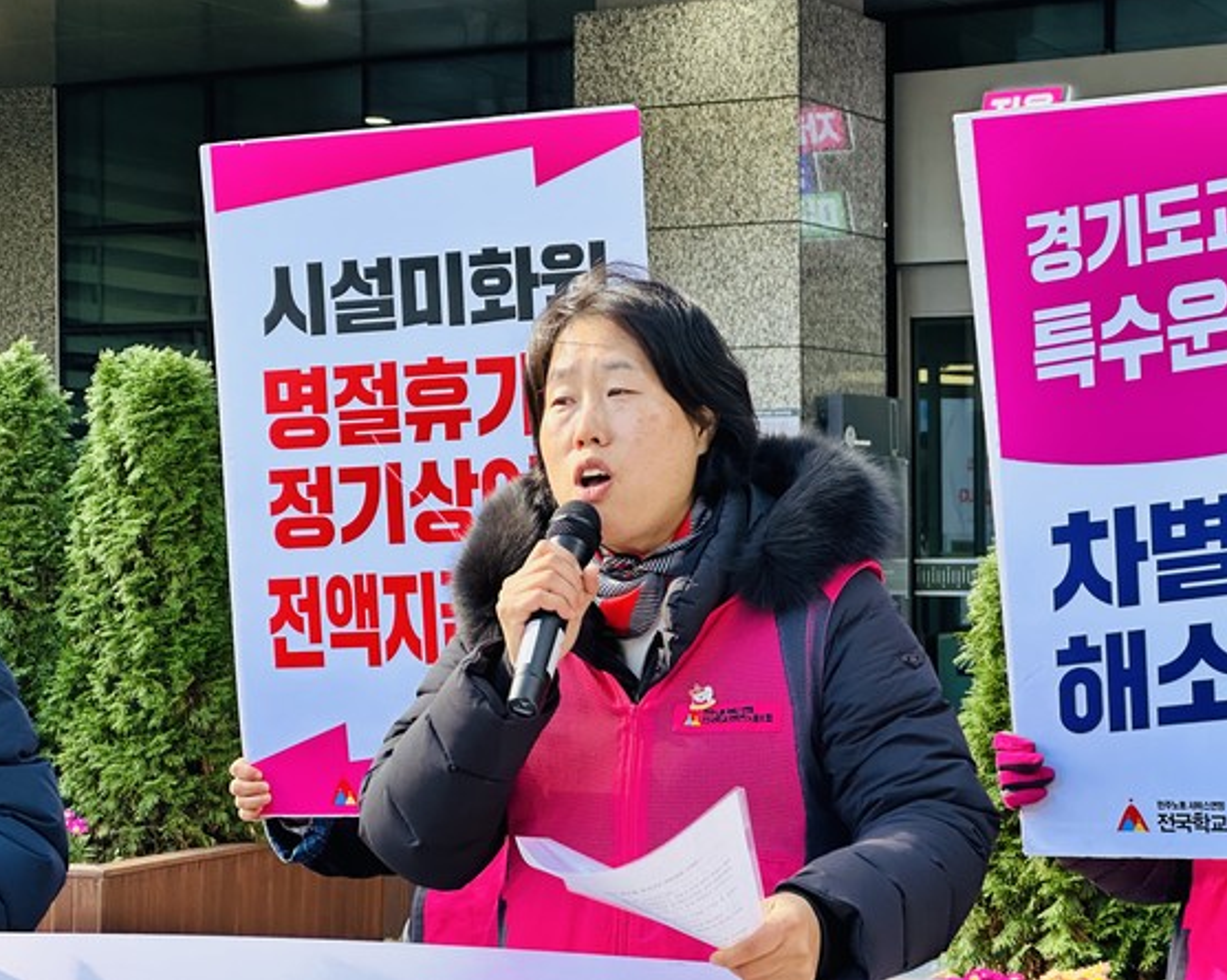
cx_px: 621
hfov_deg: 23.6
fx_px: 2940
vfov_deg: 18.9
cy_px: 487
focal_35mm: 81
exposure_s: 1/99
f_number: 2.8
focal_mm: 9
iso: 40
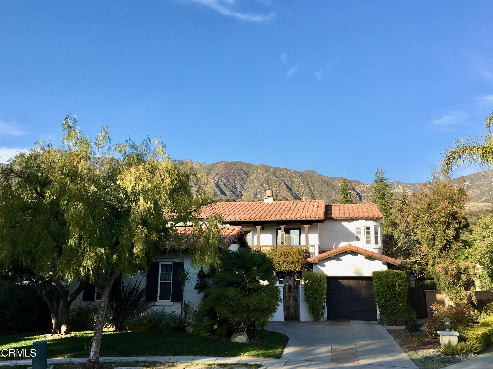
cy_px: 184
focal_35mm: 29
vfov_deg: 48.2
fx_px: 413
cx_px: 246
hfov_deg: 61.7
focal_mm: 4.15
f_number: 2.2
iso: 25
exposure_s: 1/725
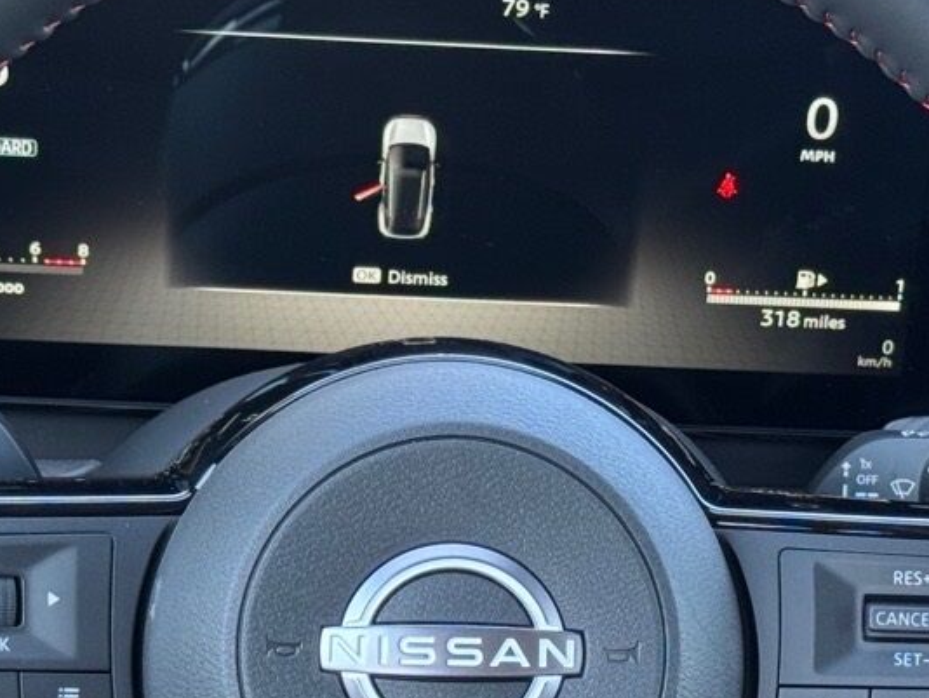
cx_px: 433
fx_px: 2470
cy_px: 569
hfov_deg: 21.3
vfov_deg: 16.0
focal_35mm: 92
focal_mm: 6.76
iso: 100
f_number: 1.78
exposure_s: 1/98
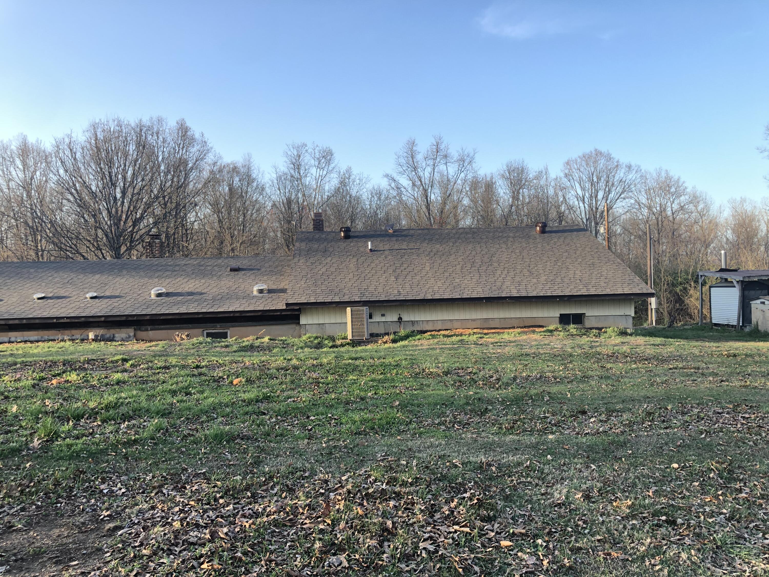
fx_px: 622
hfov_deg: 63.4
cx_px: 384
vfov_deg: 49.7
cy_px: 288
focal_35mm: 28
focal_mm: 3.99
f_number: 1.8
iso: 32
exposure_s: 1/120
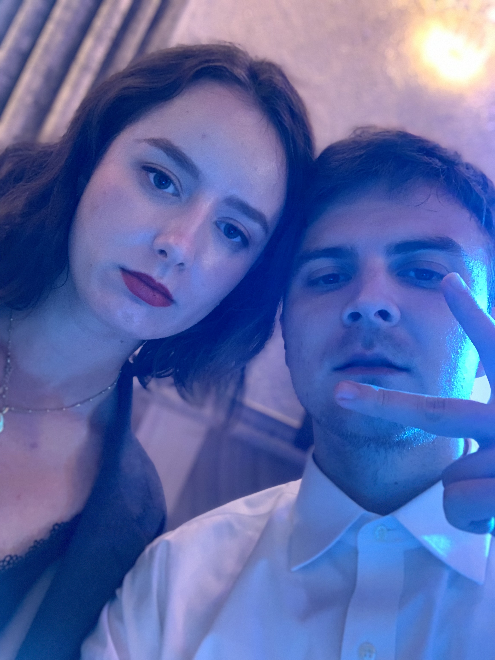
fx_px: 610
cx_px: 248
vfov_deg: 56.8
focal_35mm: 32
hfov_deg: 44.2
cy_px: 330
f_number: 2.2
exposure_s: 1/30
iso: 400
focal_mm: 2.87
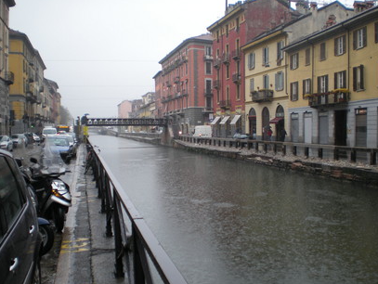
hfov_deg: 44.7
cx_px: 203
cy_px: 153
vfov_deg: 34.4
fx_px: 459
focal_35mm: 42
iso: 64
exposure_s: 1/75.1
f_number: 3.1
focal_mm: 6.3
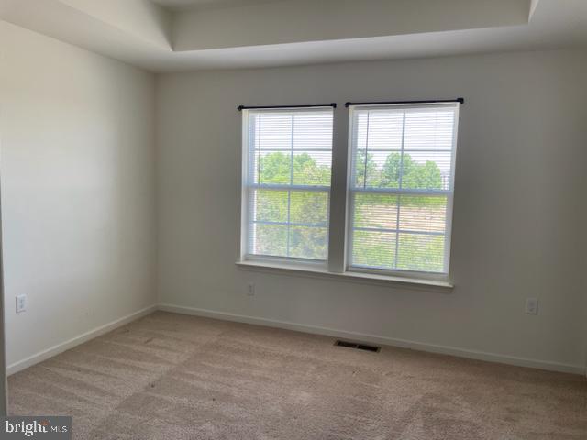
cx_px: 294
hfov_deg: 67.3
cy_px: 220
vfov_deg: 53.1
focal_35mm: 26
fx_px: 441
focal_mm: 4.2
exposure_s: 1/123
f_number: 1.6
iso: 32
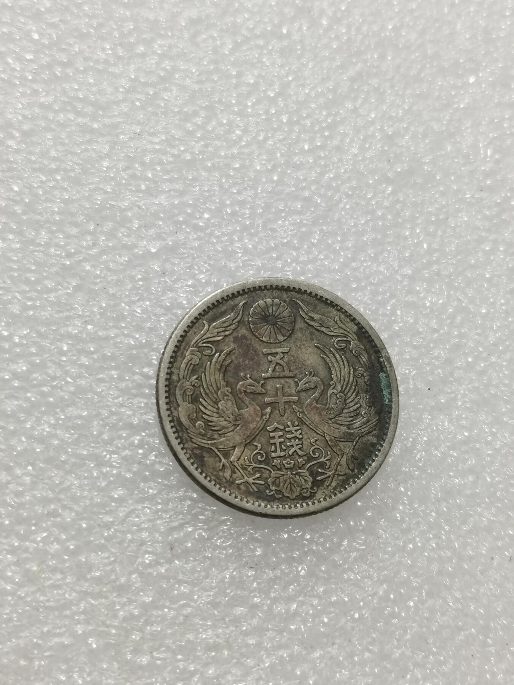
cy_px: 342
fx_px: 1188
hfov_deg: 24.4
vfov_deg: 32.2
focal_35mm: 60
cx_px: 257
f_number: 1.8
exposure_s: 1/100
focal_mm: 5.58
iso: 100
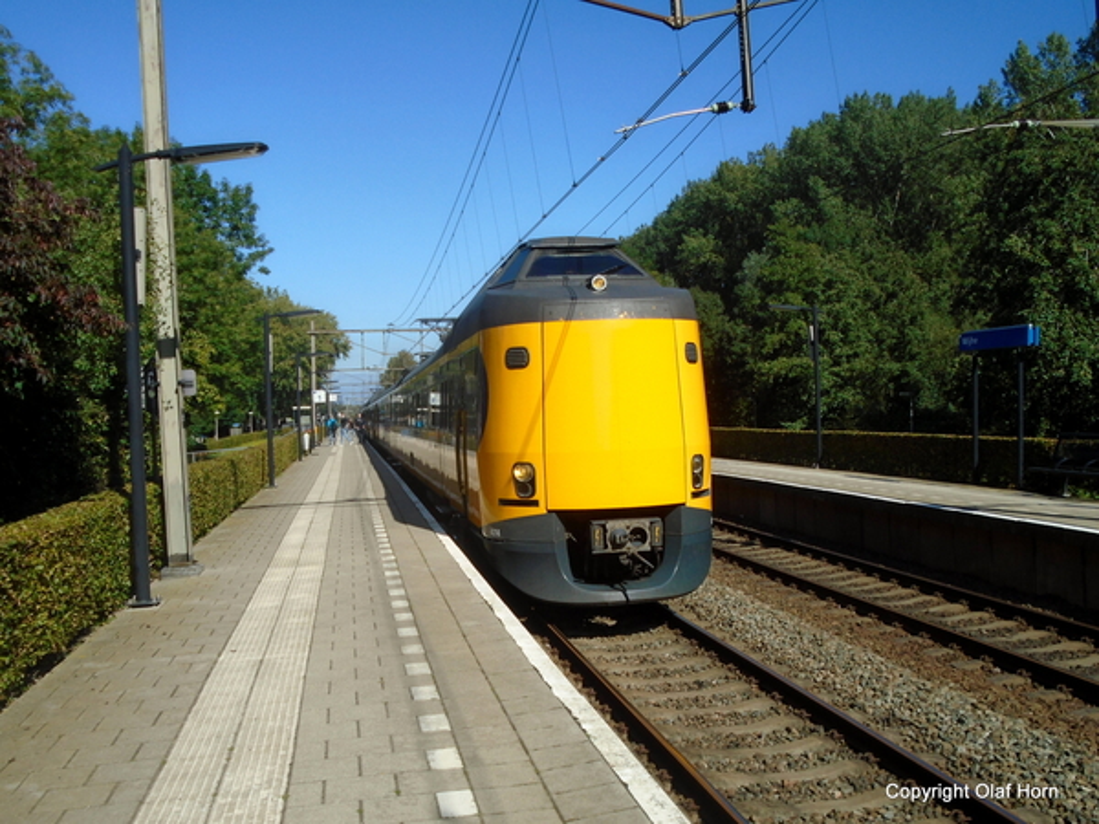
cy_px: 412
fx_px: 1143
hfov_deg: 51.4
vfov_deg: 39.7
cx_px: 550
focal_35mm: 36
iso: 100
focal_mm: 6.4
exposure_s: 1/200
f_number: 9.5
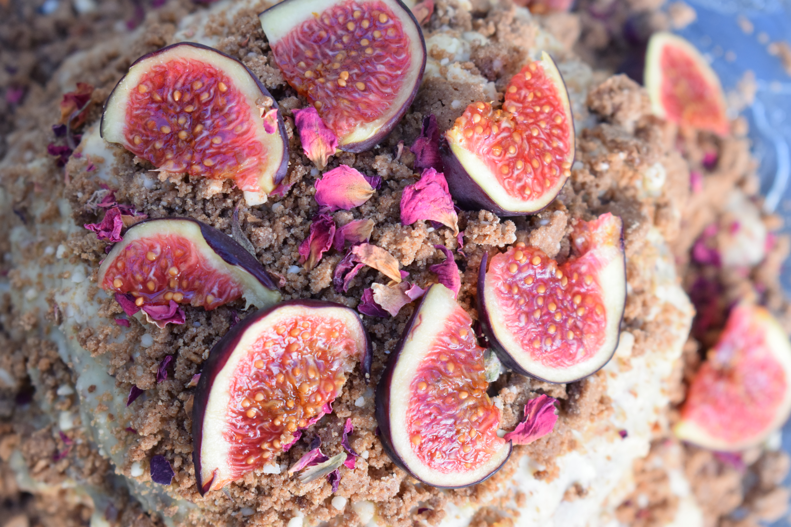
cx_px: 396
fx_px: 1813
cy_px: 264
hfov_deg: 24.6
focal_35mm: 82
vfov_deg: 16.6
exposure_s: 1/125
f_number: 5.6
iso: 800
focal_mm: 55
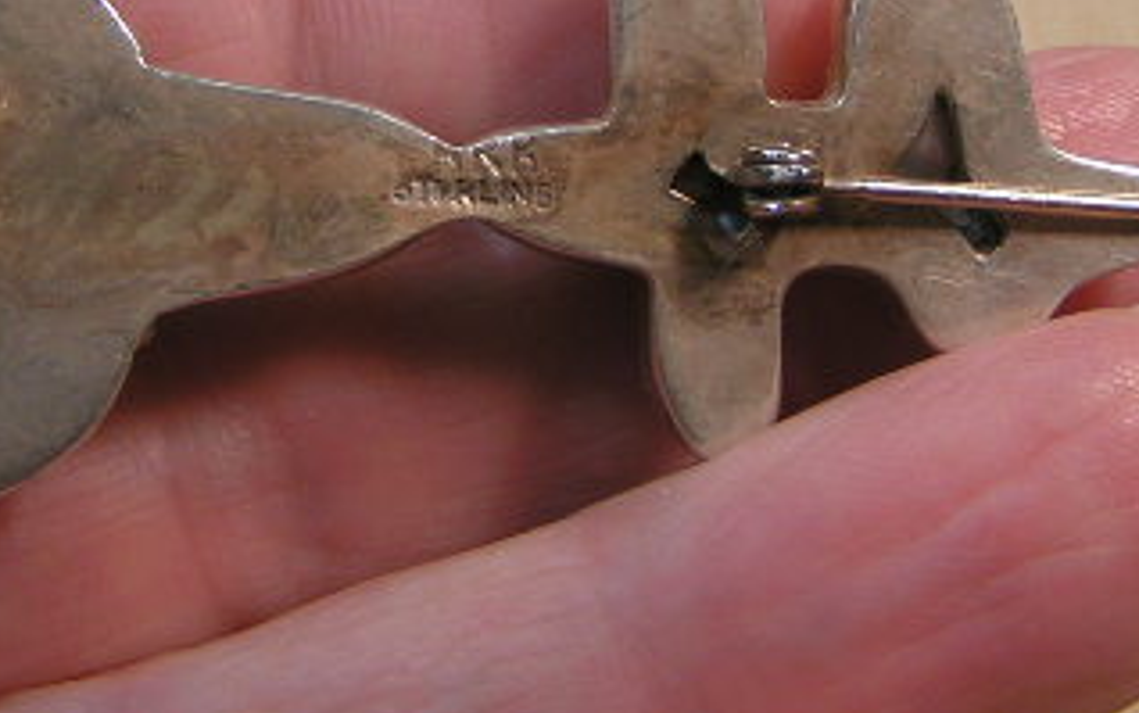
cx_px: 480
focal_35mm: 81
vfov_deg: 16.0
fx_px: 2515
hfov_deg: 25.5
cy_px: 107
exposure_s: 1/50
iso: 50
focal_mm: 5.8
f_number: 4
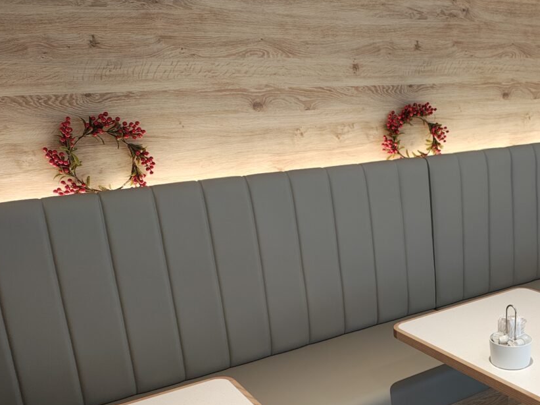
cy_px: 276
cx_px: 405
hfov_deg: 46.2
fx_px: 608
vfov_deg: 36.3
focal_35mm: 39
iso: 503
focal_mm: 5.89
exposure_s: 1/100
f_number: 1.4
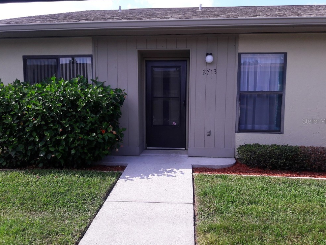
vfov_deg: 48.2
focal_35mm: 29
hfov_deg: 61.7
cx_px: 164
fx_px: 273
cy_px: 121
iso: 40
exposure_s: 1/635
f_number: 1.9
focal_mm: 3.7
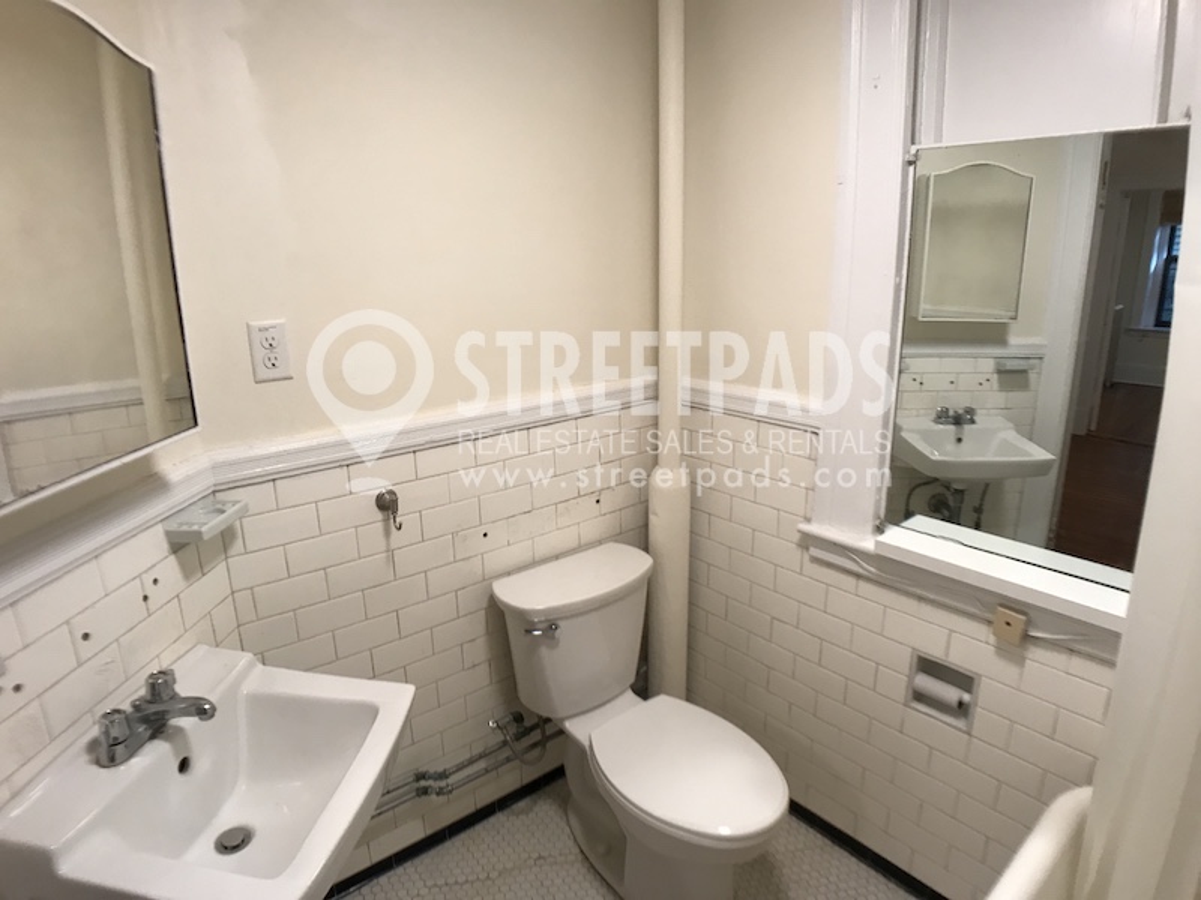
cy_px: 450
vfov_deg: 49.7
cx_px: 600
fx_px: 971
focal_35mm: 28
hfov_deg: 63.4
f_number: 1.8
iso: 25
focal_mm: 3.99
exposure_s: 1/30
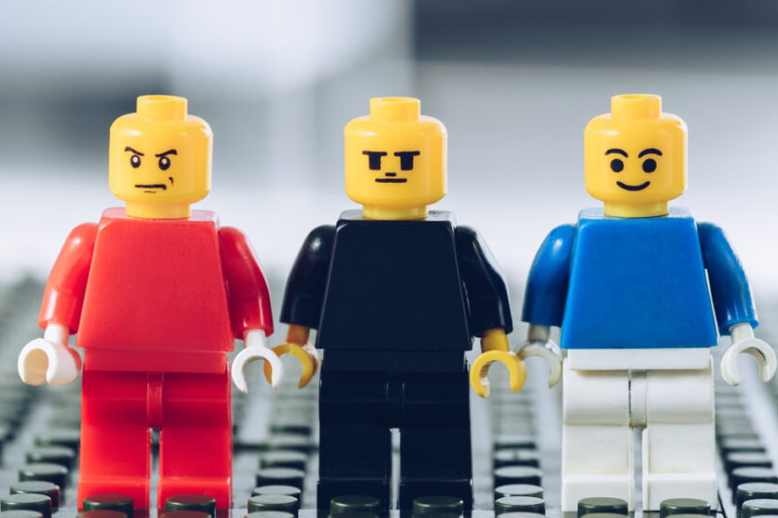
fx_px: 2830
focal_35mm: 131
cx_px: 430
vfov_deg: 10.5
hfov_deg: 15.6
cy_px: 296
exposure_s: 1/200
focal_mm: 105
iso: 320
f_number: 11
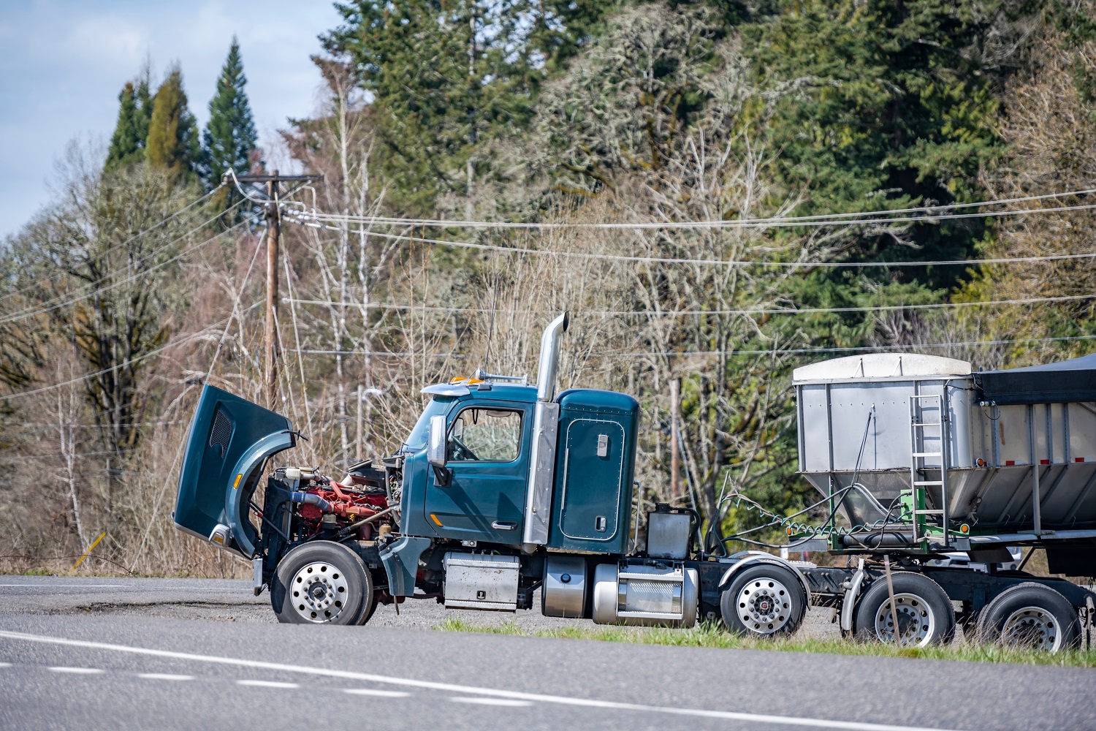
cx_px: 548
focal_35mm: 190
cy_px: 366
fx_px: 5784
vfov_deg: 7.2
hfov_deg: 10.8
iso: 100
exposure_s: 1/800
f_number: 2.8
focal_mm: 190
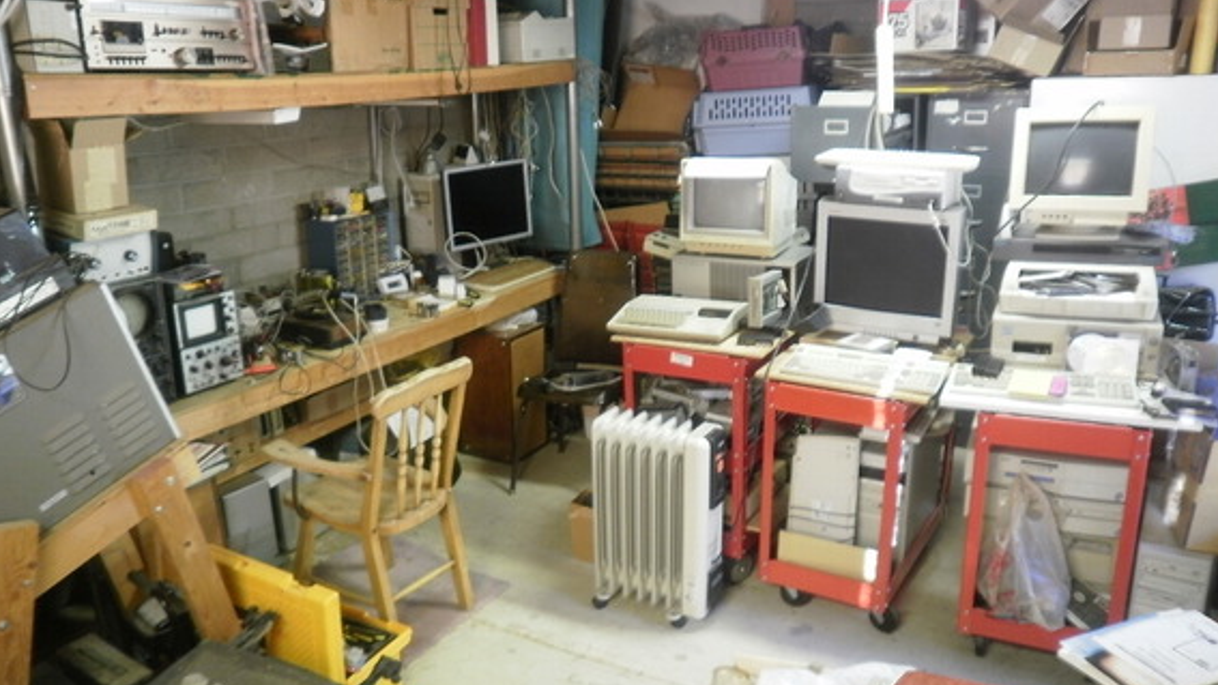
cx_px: 610
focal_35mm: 29
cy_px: 338
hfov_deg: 66.1
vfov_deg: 40.2
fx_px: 937
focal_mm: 4.65
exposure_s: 1/10
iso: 125
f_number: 2.6
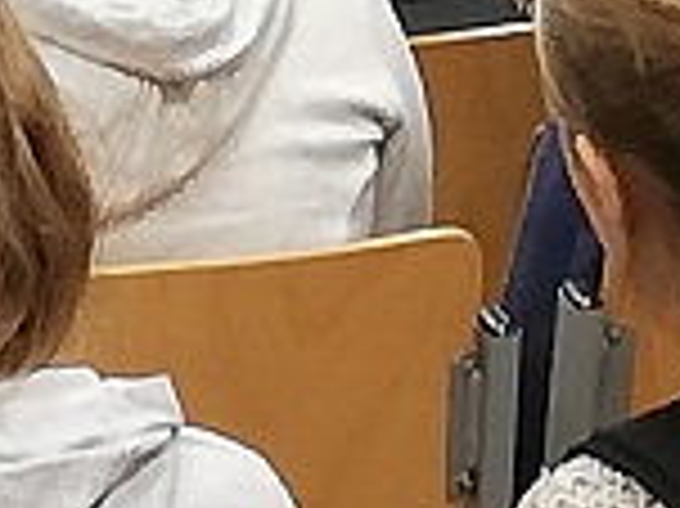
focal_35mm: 397
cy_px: -710
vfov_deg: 3.7
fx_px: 7793
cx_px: 743
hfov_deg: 5.0
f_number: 2.2
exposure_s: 1/33.3
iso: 200
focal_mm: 3.81
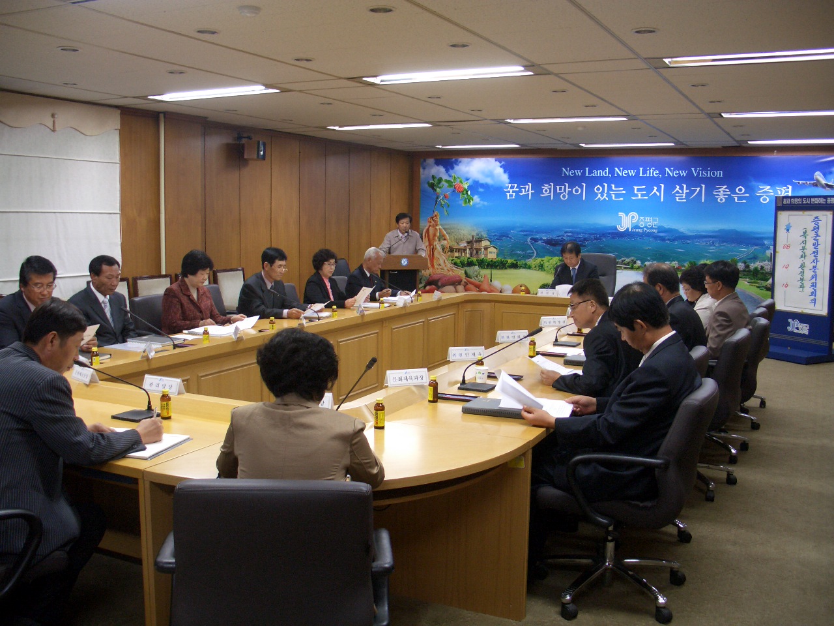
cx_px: 417
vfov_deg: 42.9
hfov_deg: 55.4
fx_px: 795
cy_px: 313
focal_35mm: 33
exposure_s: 1/30
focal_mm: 7.1
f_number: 2.8
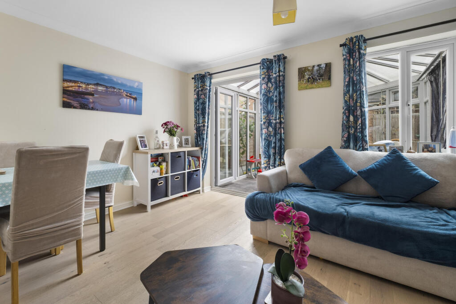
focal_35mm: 15
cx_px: 228
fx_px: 190
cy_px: 152
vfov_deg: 77.3
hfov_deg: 100.4
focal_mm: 10
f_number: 8
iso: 160
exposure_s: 2
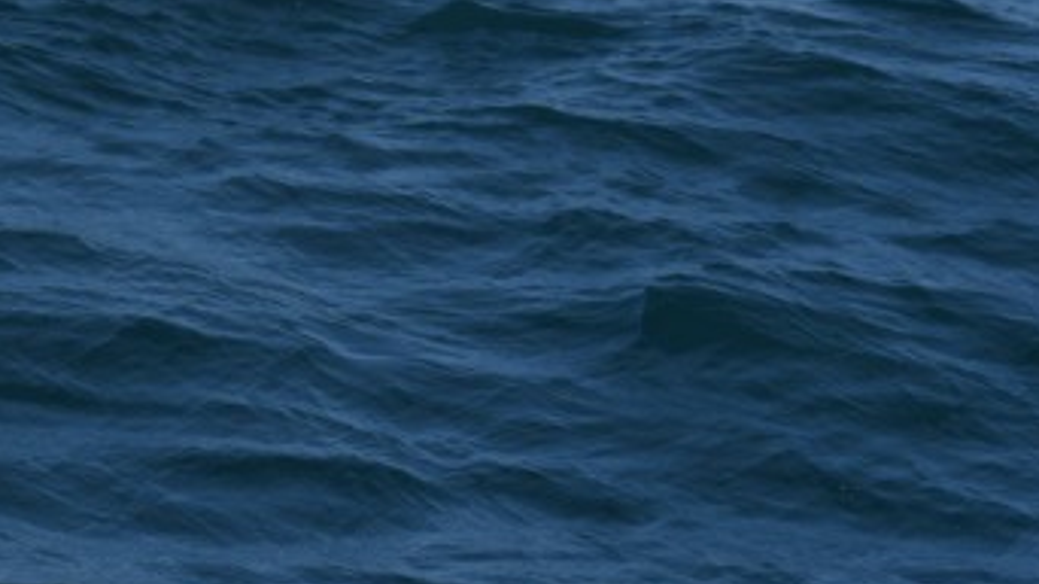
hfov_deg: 5.1
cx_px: -267
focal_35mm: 422
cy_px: -322
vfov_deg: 2.9
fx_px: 11611
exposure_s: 1/1600
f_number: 5.6
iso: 200
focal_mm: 85
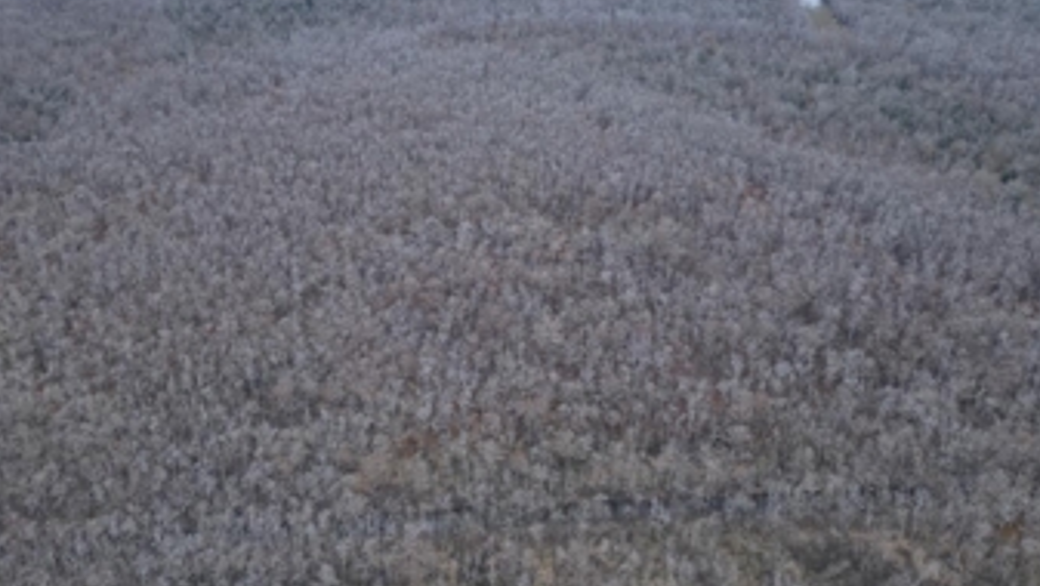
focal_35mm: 31
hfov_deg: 62.6
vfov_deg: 37.3
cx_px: 509
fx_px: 855
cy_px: 185
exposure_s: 1/800
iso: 100
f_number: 1.7
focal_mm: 6.72
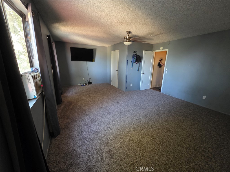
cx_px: 115
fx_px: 86
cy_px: 86
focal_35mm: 13
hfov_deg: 106.2
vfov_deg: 89.9
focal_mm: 2.2
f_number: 1.9
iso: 640
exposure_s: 1/60
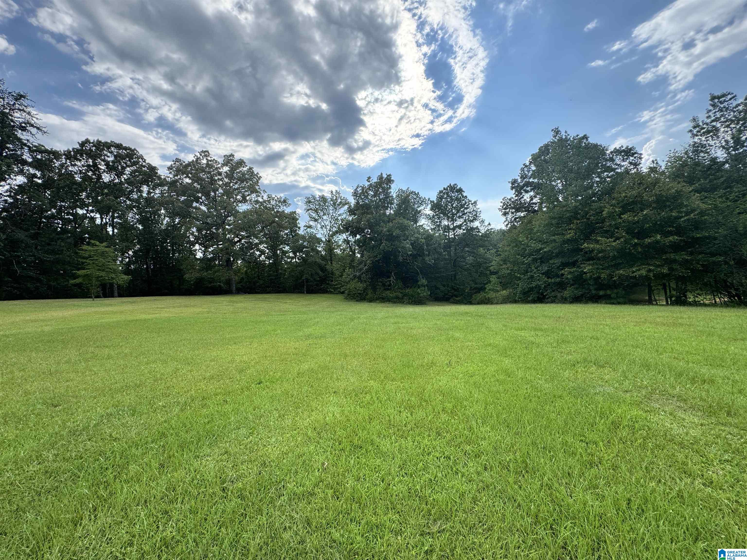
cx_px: 374
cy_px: 280
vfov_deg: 85.7
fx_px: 302
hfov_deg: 102.1
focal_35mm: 14
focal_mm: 2.22
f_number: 2.2
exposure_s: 1/1034
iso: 50
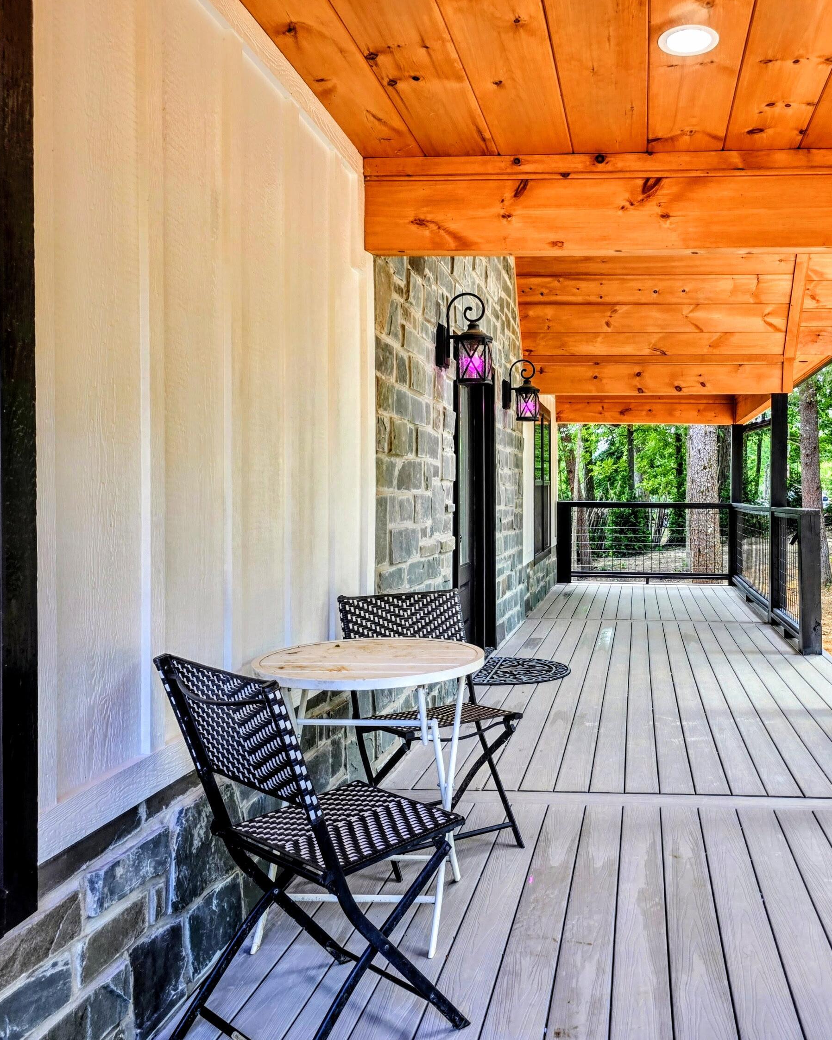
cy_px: 520
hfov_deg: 47.5
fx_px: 923
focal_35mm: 30
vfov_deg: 58.8
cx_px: 572
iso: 20
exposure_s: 1/120
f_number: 1.7
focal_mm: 6.3
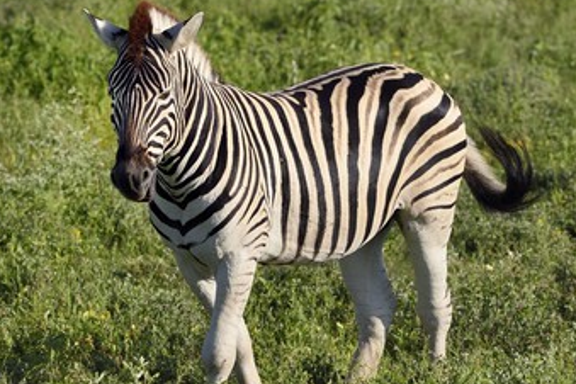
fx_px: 5552
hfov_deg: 5.9
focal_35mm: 347
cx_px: 255
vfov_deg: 4.0
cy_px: 189
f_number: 8
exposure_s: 1/1600
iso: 400
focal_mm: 280
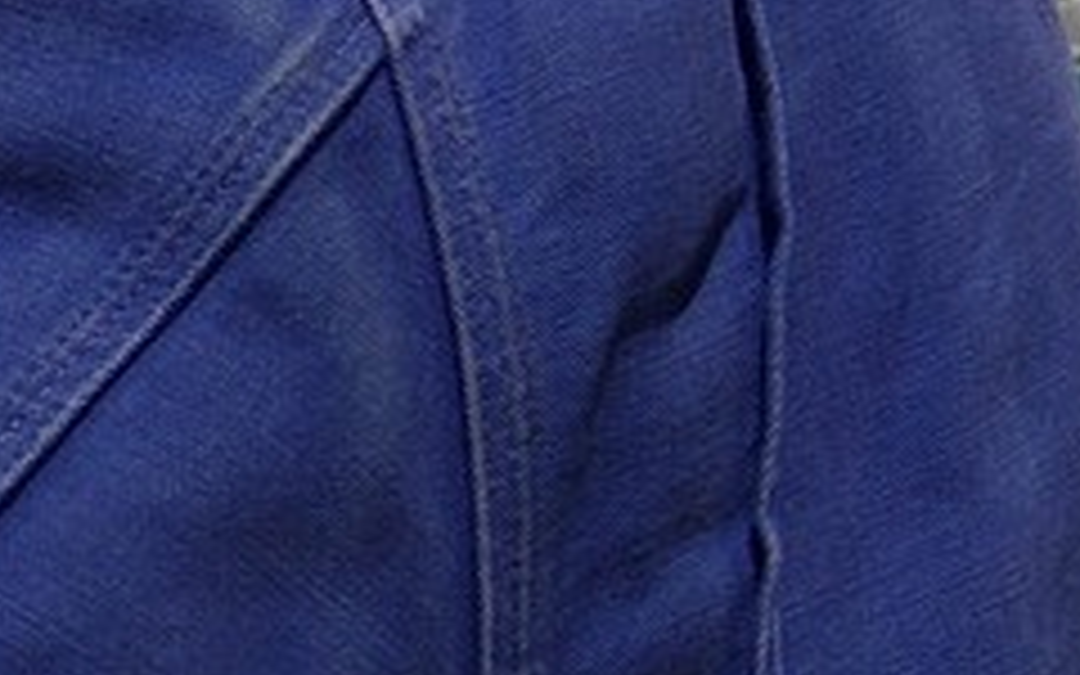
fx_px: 4798
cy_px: 882
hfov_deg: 9.8
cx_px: -2138
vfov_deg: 7.9
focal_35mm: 163
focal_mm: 24
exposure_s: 1/250
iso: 400
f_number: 11
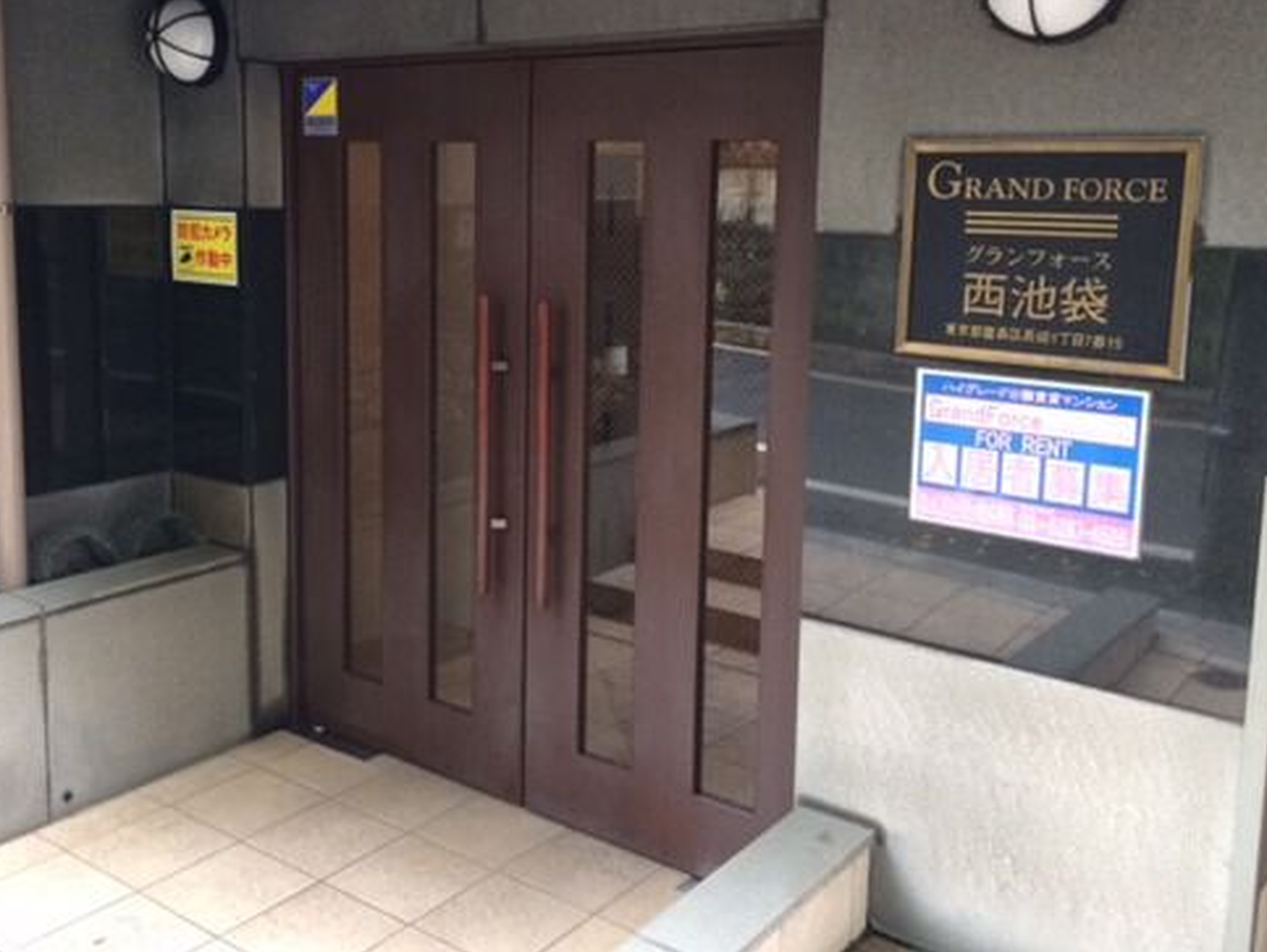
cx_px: 561
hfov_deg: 51.2
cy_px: 370
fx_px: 1319
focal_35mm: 36
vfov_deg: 39.5
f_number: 2.2
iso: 125
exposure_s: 1/30
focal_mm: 4.15
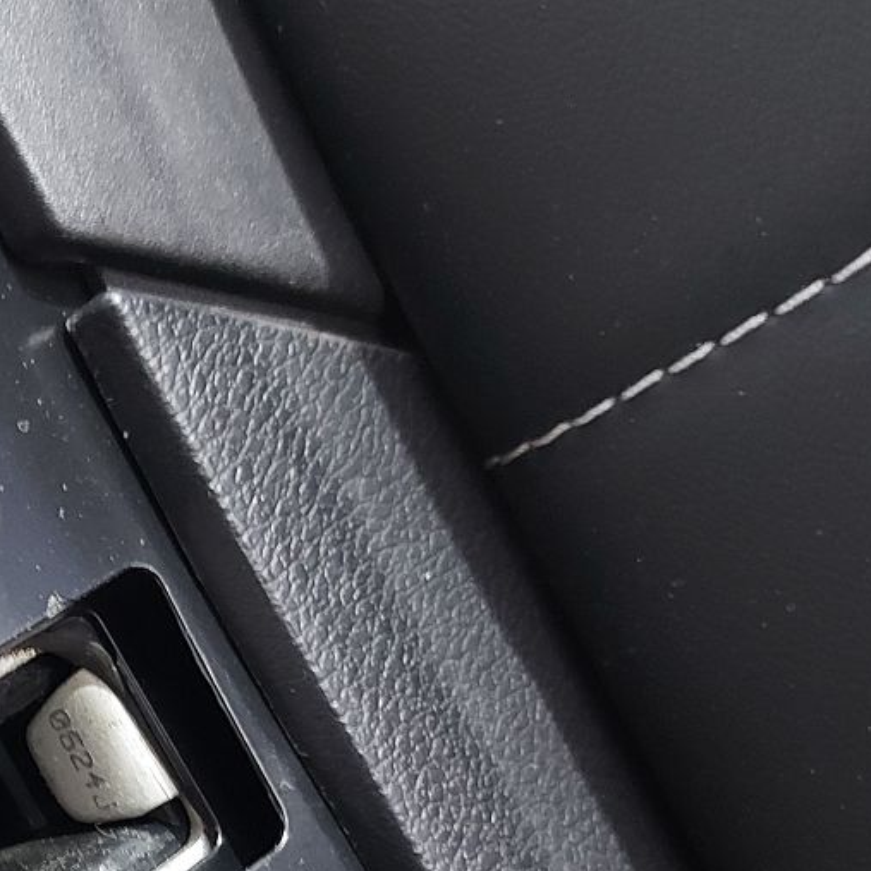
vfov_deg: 27.9
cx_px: -142
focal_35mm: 58
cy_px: 864
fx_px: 1651
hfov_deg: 26.6
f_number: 1.8
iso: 400
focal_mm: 5.23
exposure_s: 1/20
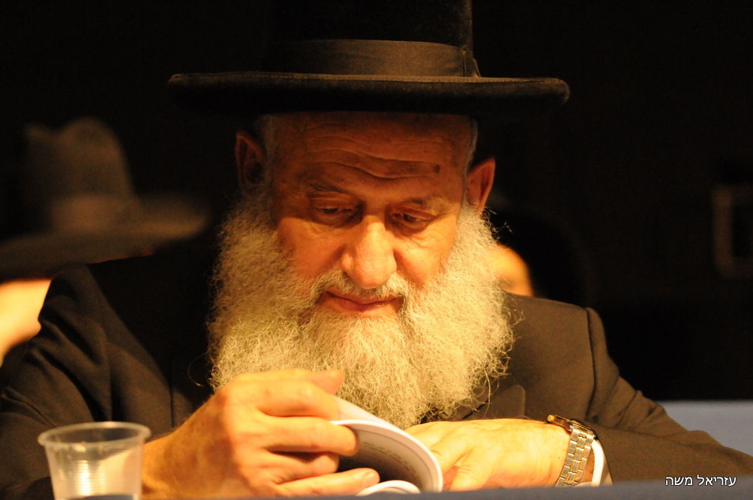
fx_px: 3197
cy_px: 248
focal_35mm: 153
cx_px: 371
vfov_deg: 8.9
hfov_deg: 13.4
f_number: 4
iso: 3200
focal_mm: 100
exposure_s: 1/125
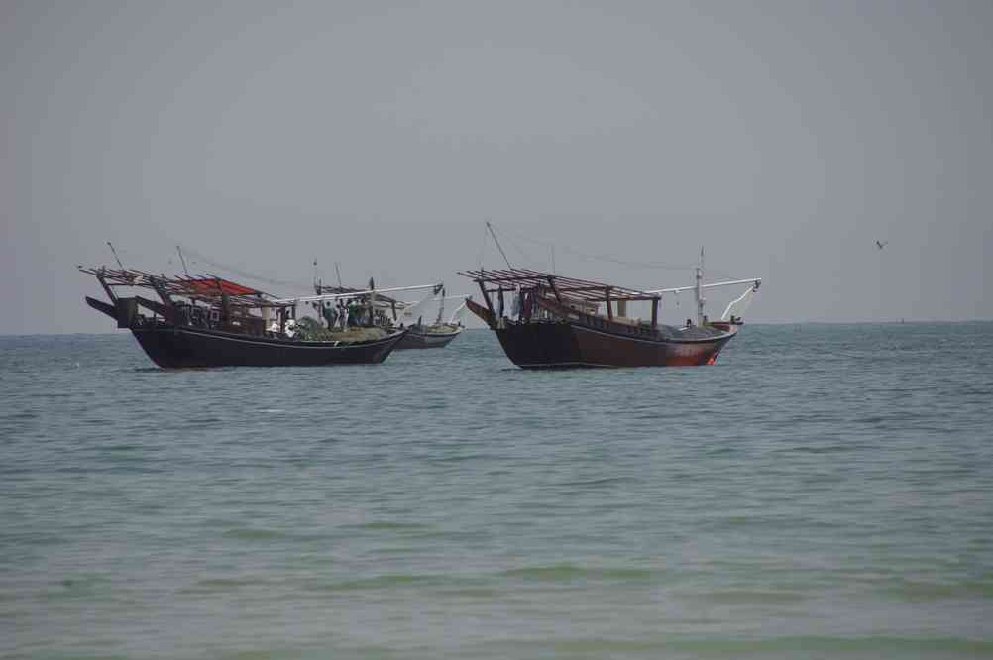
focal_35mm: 375
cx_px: 496
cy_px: 330
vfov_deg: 3.7
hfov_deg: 5.5
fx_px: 10333
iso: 100
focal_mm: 250
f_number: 8
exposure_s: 1/350
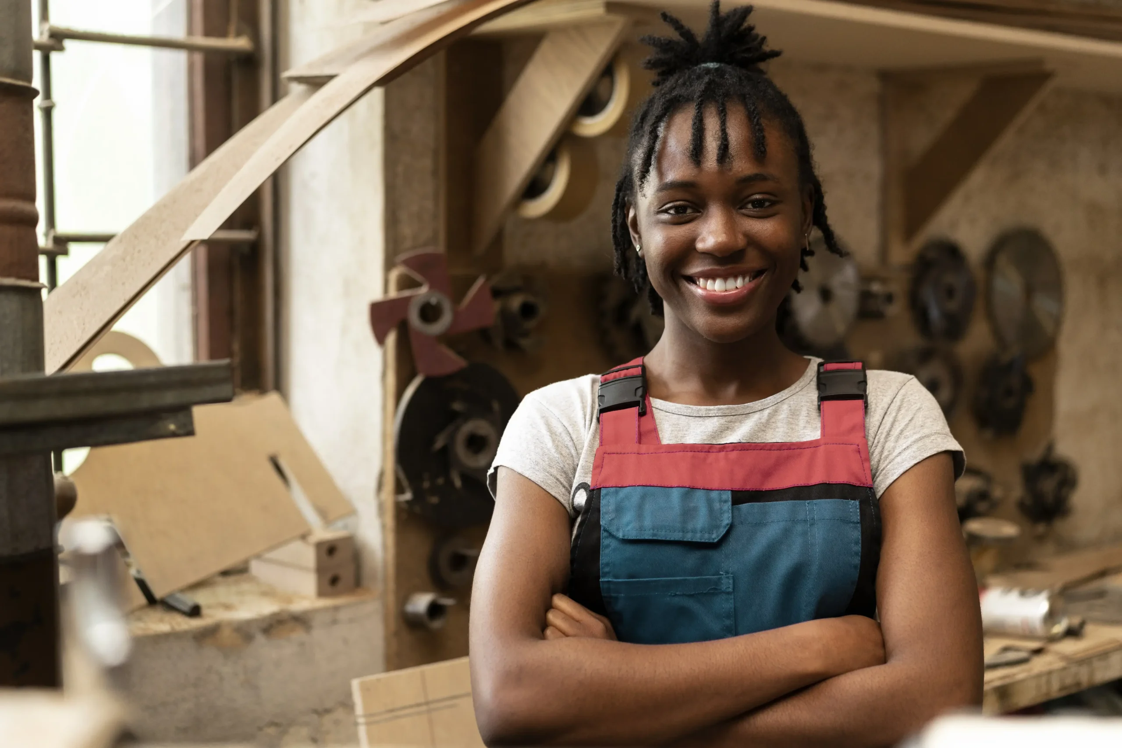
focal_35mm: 55
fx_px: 1714
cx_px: 561
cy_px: 374
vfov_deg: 24.6
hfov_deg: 36.2
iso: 400
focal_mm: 55
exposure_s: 1/100
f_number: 2.5
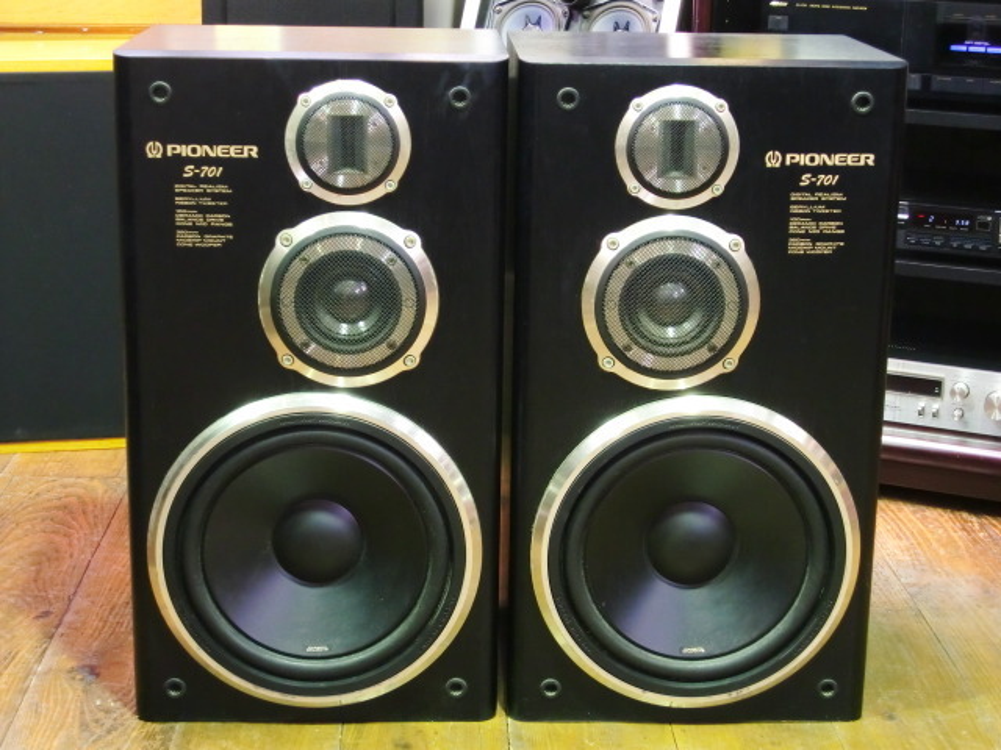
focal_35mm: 66
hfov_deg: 29.4
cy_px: 375
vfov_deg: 22.3
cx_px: 500
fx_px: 1909
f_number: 4.1
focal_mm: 11.7
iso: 400
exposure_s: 1/6
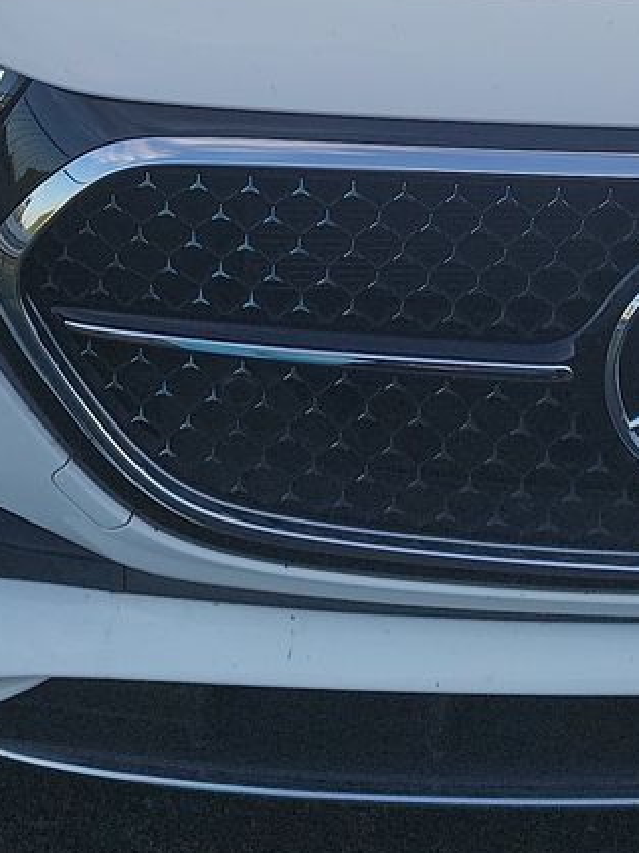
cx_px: 568
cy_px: -105
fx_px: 2242
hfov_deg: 16.0
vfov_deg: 20.5
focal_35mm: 91
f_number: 1.8
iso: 50
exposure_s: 1/318
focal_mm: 6.7
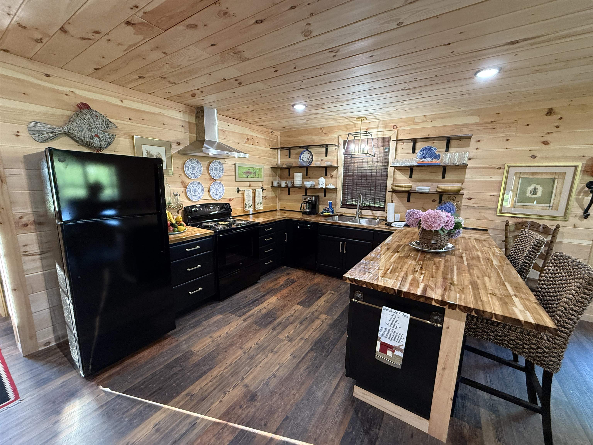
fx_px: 240
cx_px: 296
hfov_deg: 102.1
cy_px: 222
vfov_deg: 85.7
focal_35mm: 14
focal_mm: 2.22
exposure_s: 1/60
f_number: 2.2
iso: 400
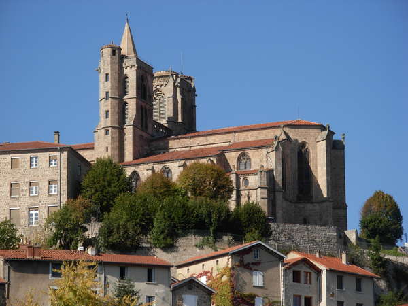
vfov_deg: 7.8
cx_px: 204
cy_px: 153
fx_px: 2239
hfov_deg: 10.4
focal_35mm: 190
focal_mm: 31.4
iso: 79
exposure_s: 1/512
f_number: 5
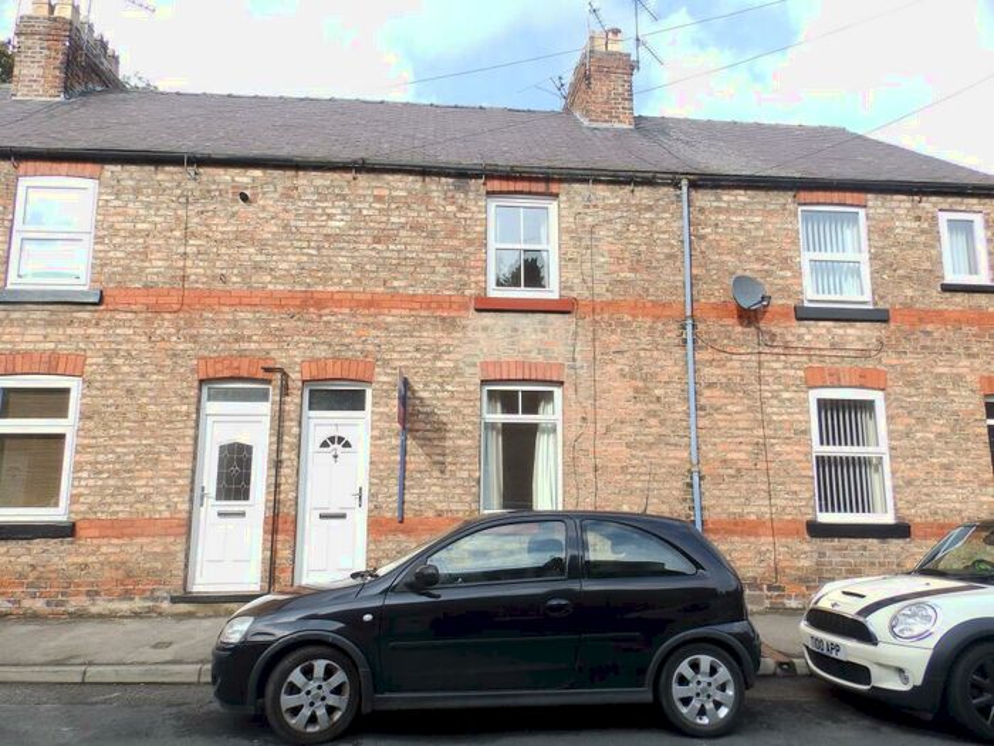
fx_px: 632
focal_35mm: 22
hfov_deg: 76.4
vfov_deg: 61.1
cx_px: 497
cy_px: 373
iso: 80
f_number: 4.5
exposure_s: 1/200
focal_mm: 4
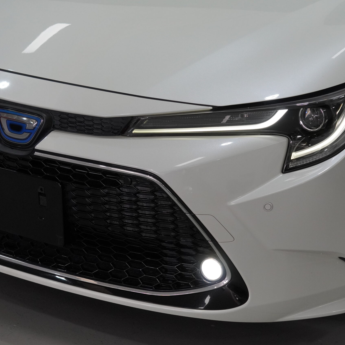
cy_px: 173
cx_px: 212
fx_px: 1191
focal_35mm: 106
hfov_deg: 16.5
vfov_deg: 16.5
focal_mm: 55
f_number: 5.6
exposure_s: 1/160
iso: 1250
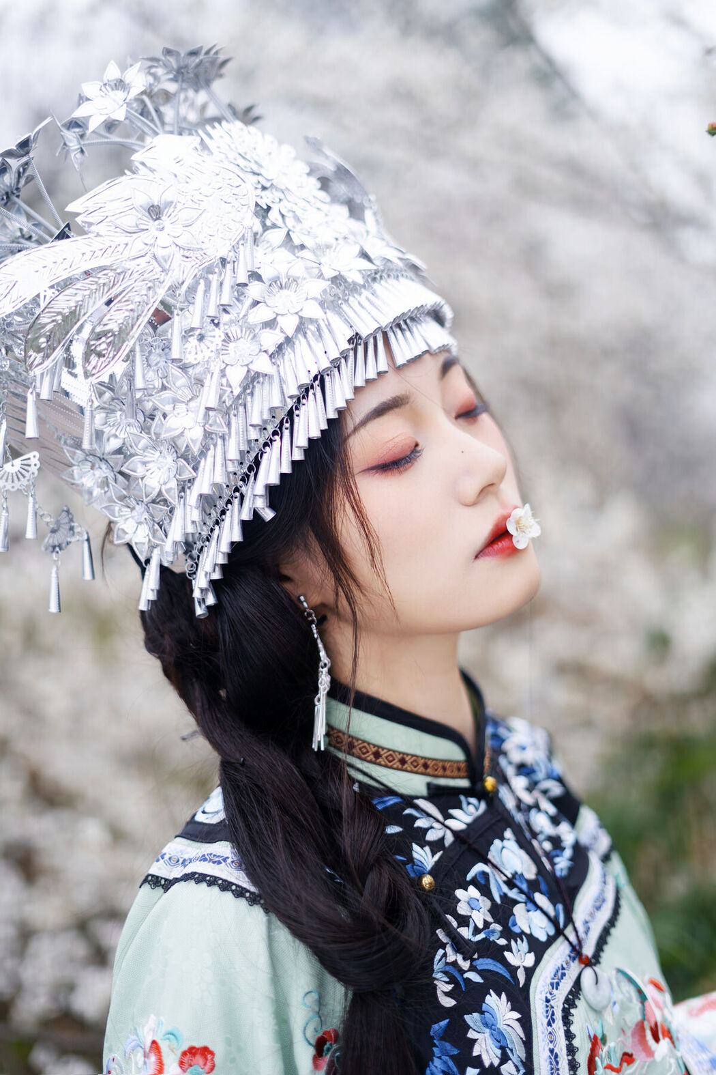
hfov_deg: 27.0
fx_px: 1492
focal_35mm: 50
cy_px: 538
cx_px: 358
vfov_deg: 39.6
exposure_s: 1/640
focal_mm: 50
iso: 125
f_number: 1.8
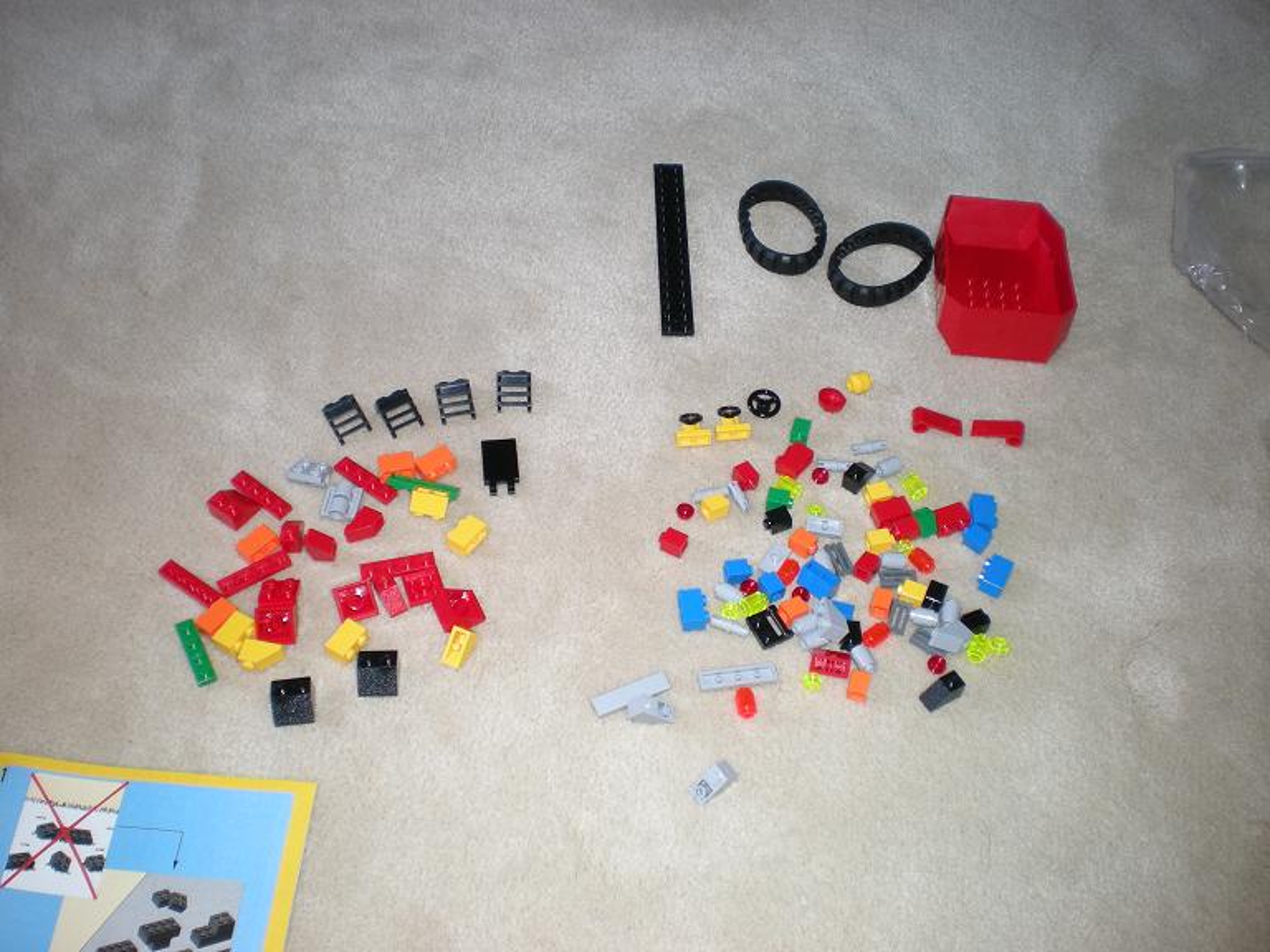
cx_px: 635
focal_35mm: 38
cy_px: 476
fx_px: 1394
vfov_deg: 37.7
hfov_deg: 49.0
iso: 64
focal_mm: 6.3
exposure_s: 1/30
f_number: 3.1
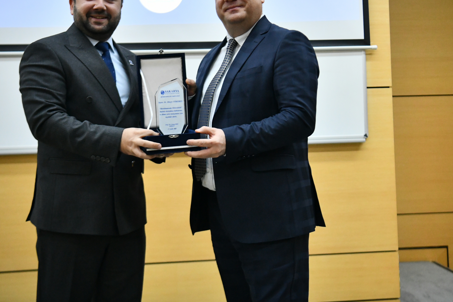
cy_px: 91
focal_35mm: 57
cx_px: 258
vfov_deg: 23.6
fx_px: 717
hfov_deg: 35.0
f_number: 2.8
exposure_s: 1/161
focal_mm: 40
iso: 3600
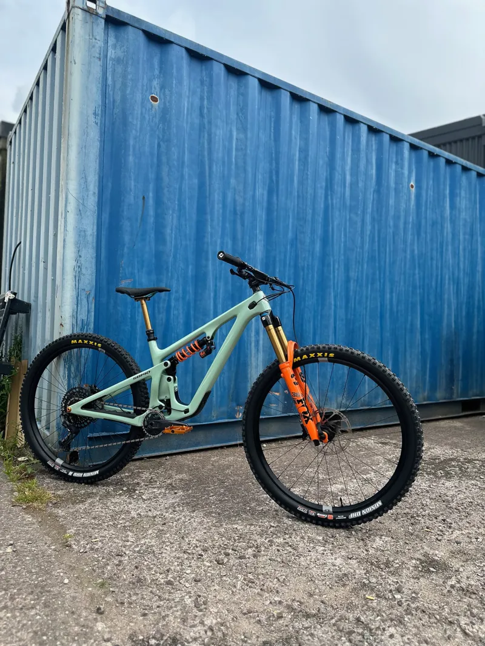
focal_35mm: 24
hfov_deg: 56.8
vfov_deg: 71.6
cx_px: 242
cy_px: 323
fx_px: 448
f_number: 1.78
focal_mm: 6.86
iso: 80
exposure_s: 1/1393
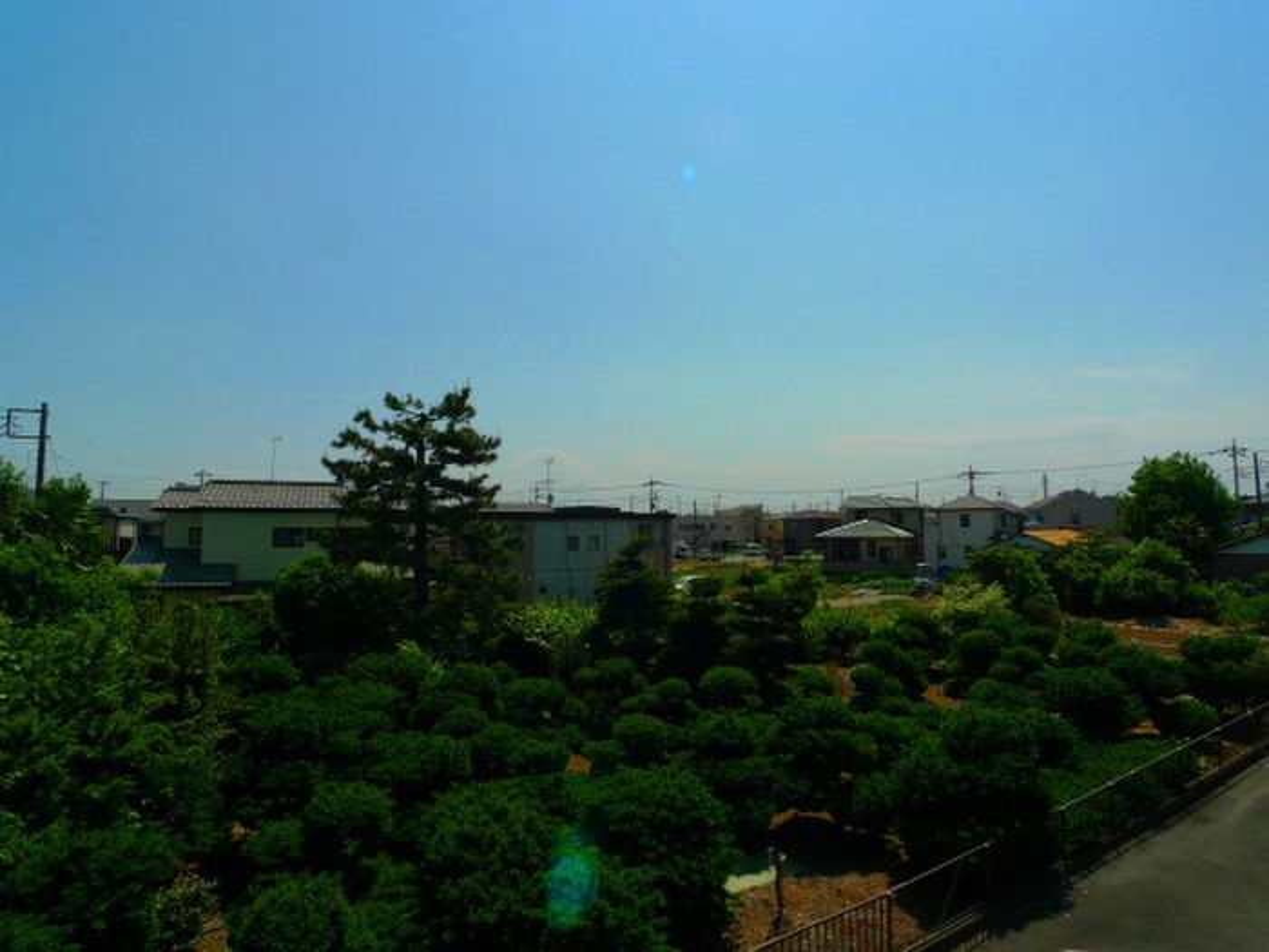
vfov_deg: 56.8
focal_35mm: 24
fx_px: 880
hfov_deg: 71.6
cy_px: 476
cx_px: 634
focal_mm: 5.1
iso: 100
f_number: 6.3
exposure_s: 1/1000
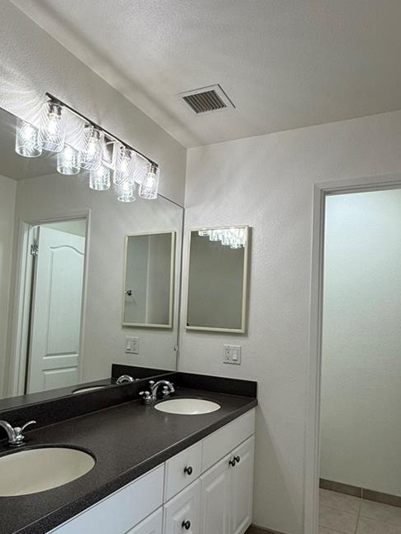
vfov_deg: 67.2
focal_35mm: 26
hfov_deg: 52.9
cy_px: 290
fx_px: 401
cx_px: 173
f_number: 2.2
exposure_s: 1/120
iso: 64
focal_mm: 2.22
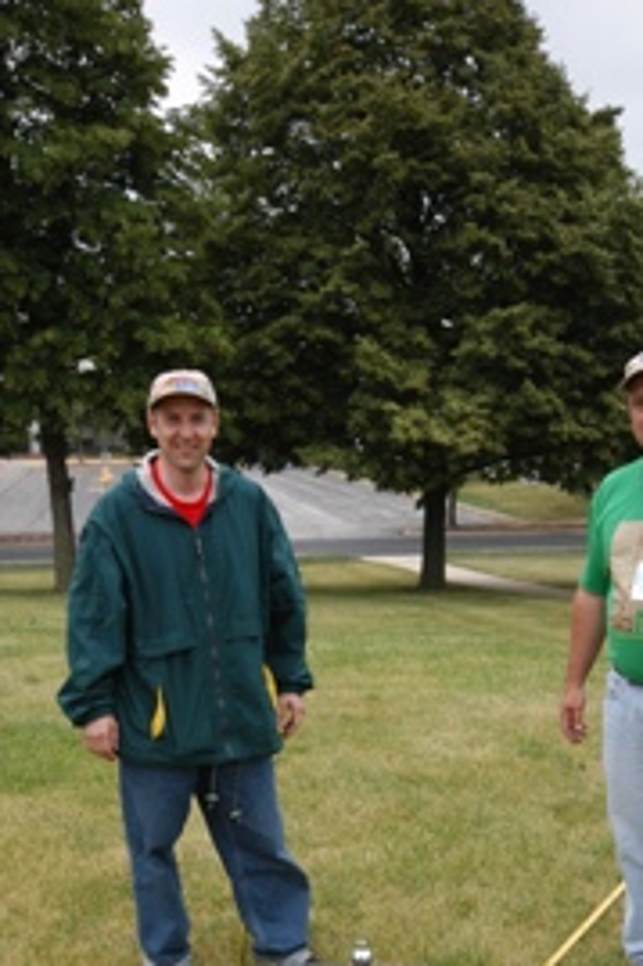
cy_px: 779
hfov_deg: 26.9
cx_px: 359
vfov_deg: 38.1
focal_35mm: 50
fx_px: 1341
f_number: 7.1
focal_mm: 20
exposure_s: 1/180
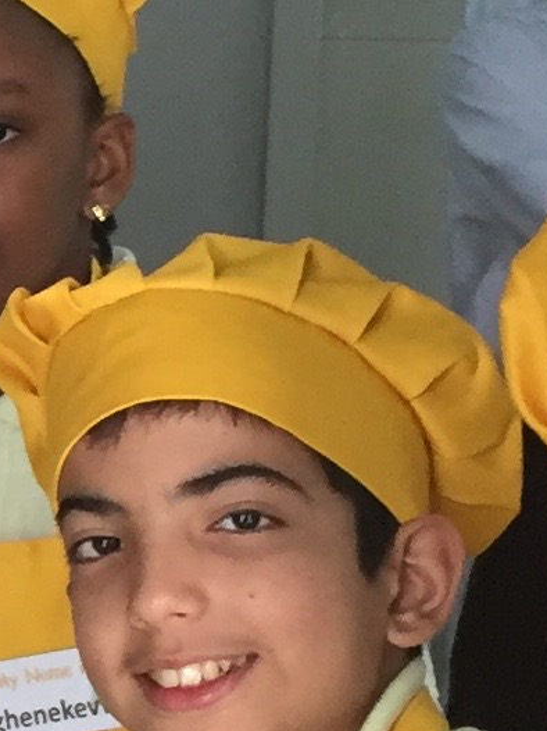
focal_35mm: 180
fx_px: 3796
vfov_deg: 10.9
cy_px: 133
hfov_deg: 7.7
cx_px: -757
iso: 80
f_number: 2.2
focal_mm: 4.15
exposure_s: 1/33
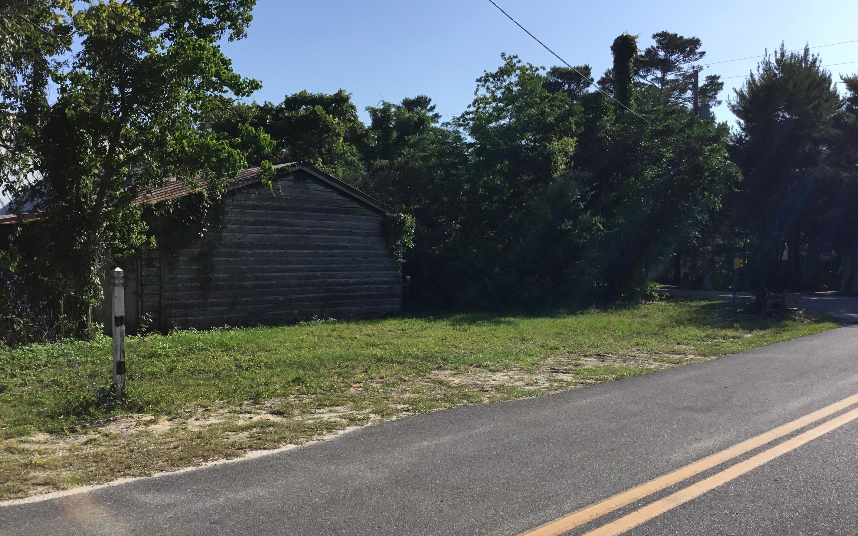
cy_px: 299
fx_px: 772
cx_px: 428
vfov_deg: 38.3
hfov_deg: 58.1
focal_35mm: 33
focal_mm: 3.3
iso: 25
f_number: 2.4
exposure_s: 1/1538
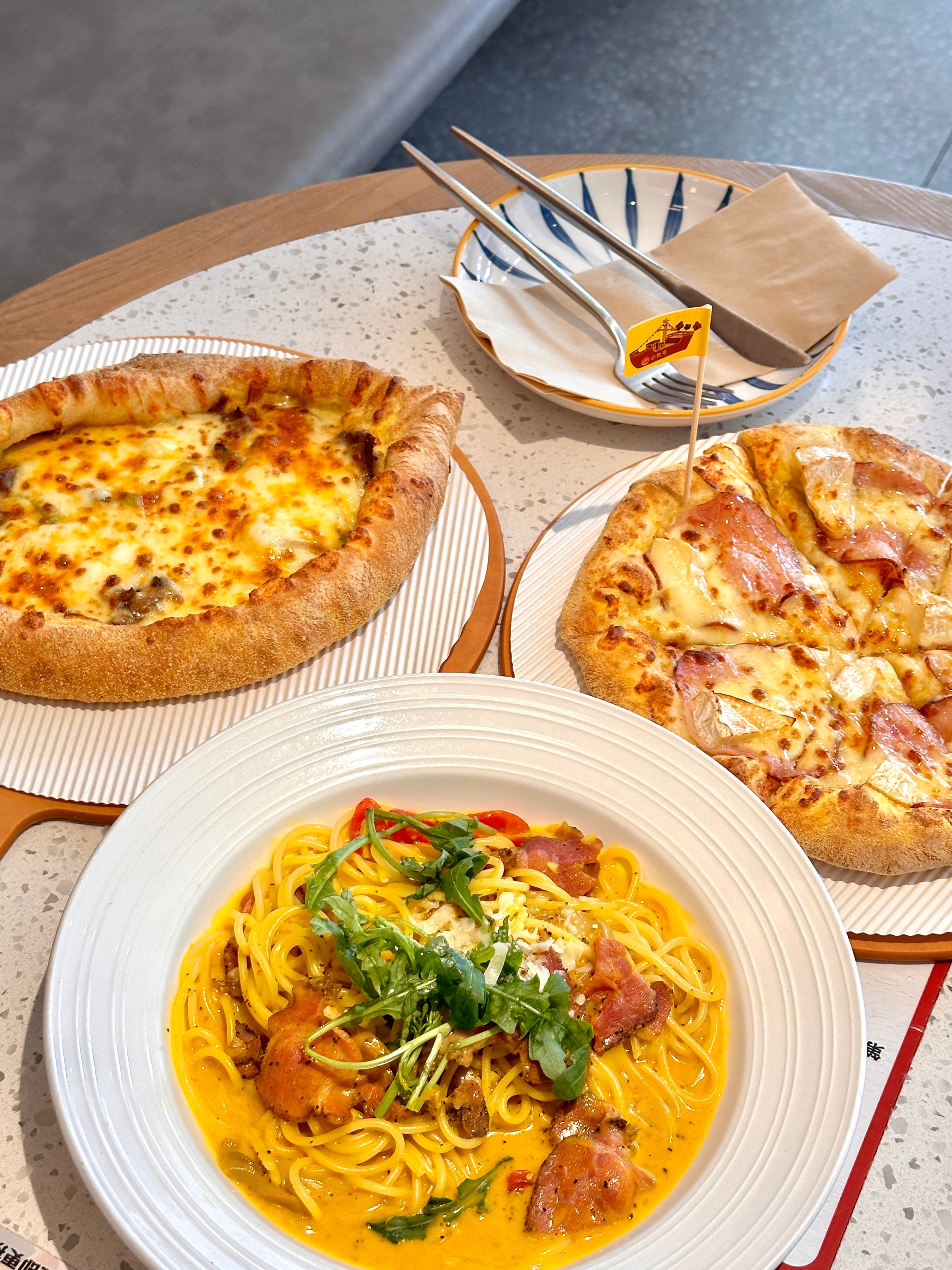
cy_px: 635
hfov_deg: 30.3
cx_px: 476
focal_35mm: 48
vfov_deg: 39.7
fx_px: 1760
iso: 50
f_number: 1.78
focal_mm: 6.86
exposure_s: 1/169
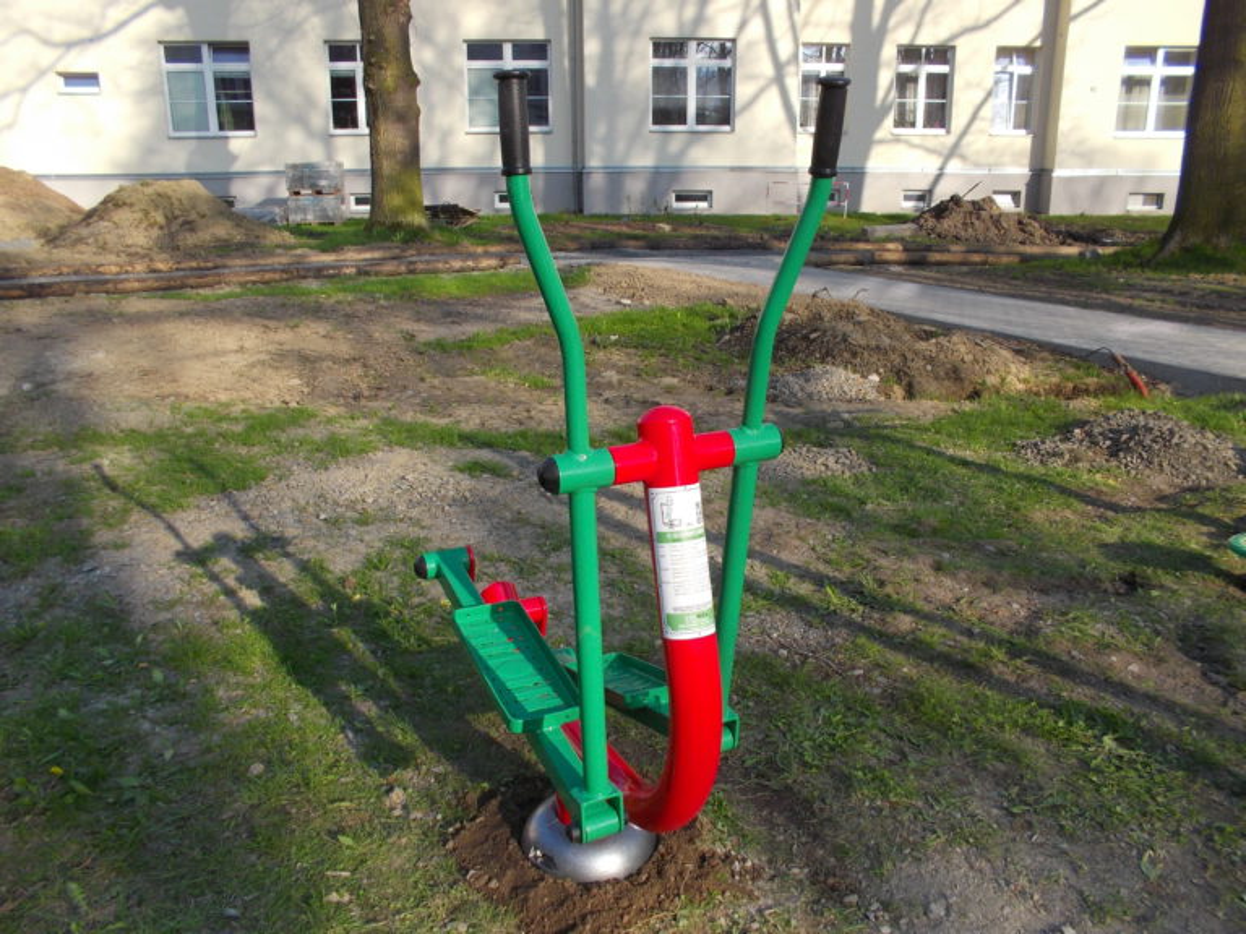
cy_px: 467
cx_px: 623
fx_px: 1044
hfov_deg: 61.7
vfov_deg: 48.2
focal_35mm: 29
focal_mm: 4.1
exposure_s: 1/320
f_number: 3.3
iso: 80
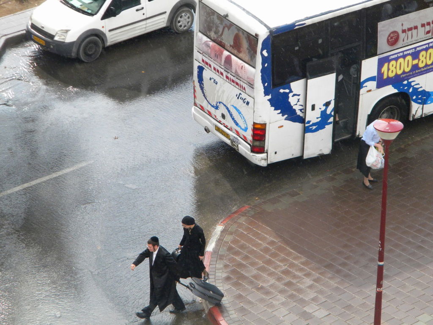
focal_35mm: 148
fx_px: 1851
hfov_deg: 13.3
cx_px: 216
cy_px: 162
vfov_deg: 10.0
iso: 310
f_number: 5
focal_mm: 26.8
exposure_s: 1/500
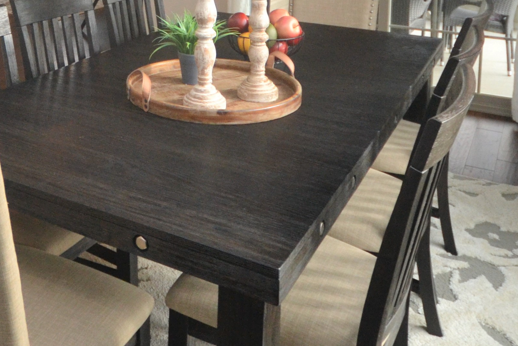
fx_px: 619
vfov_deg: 27.9
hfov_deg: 43.5
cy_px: -51
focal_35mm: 43
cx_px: 111
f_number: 4
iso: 1100
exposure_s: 1/60
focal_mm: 10
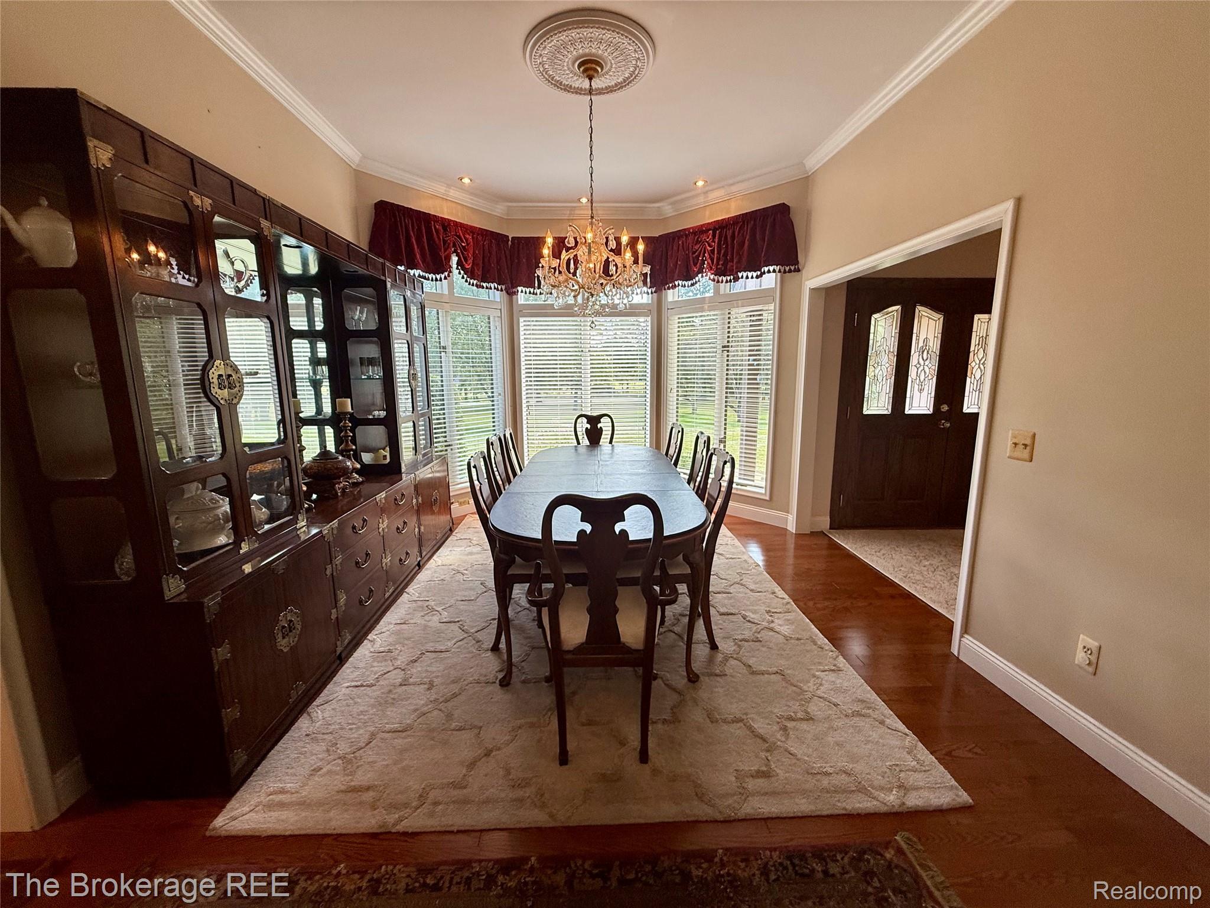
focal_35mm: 14
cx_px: 605
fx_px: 489
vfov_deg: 85.7
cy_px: 454
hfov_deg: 102.1
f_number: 2.2
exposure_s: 1/120
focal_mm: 2.22
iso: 100
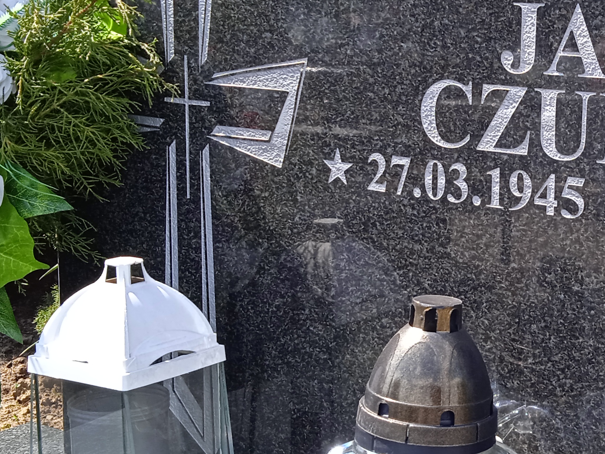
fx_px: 1206
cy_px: 280
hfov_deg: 27.3
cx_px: 530
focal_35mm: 69
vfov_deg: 21.3
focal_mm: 3.43
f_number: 2.2
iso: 100
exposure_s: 1/371
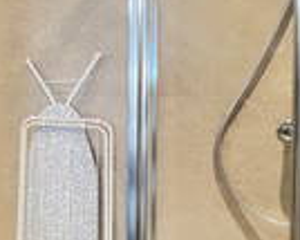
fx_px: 302
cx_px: -72
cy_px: 94
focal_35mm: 34
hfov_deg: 37.6
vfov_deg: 43.1
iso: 320
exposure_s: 1/50
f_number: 1.8
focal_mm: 1.57
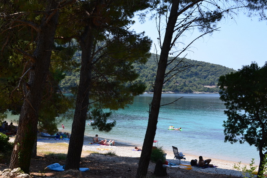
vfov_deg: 36.9
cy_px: 89
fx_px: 267
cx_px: 134
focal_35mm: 36
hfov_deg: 53.1
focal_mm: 24
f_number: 10
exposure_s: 1/250
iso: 400
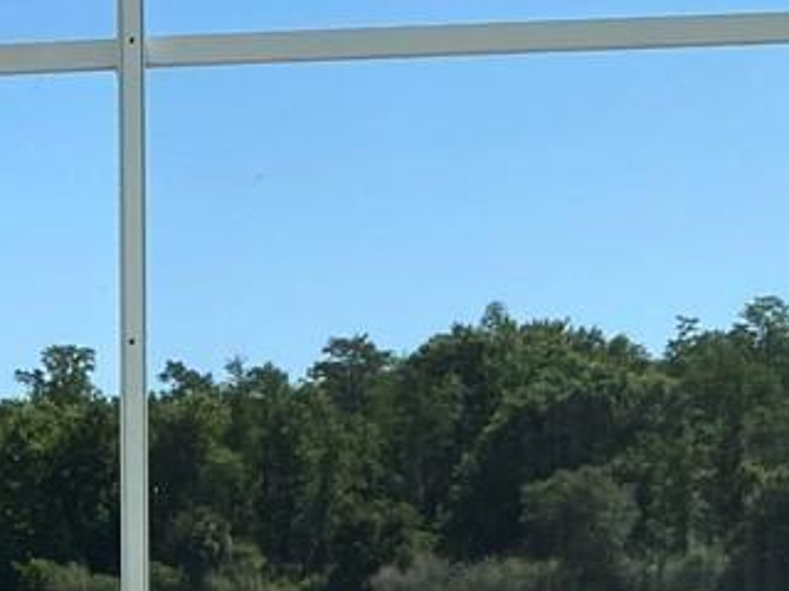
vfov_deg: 10.9
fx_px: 2963
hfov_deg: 14.8
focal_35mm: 130
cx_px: -104
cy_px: 955
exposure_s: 1/3040
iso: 32
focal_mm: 4.25
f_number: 1.8
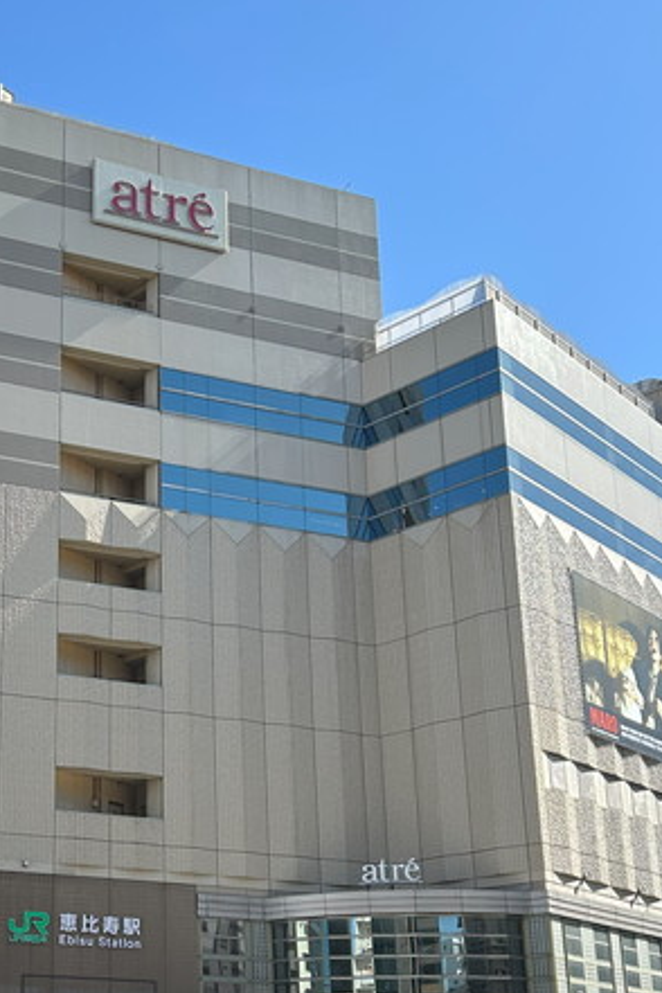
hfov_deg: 26.7
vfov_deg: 39.4
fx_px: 1351
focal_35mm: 49
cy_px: 732
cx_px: 77
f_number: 1.5
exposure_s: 1/2083
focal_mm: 5.7
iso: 50
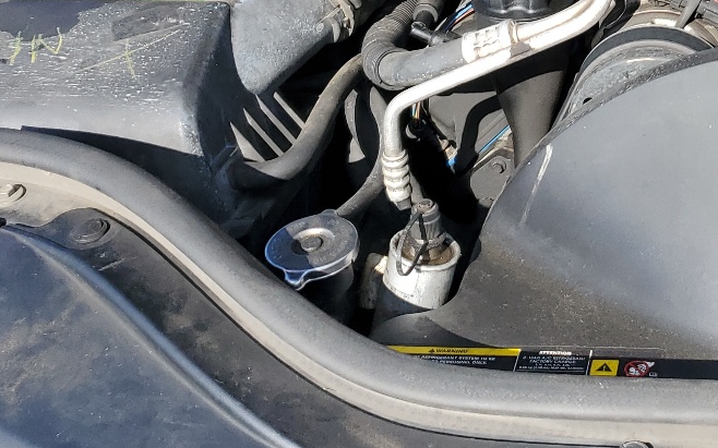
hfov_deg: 27.9
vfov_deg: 18.5
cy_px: -65
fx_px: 1311
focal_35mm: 67
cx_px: 795
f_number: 1.5
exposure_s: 1/1429
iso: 50
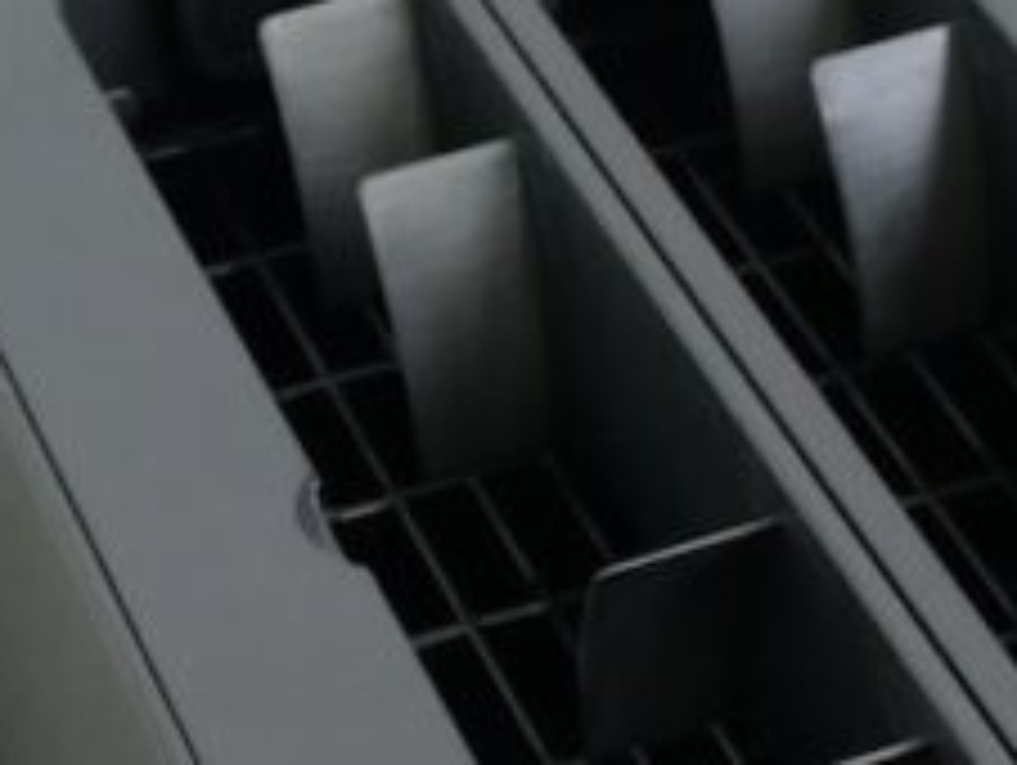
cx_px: 878
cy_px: 623
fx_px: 4529
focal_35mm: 154
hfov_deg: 12.7
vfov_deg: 9.6
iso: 2500
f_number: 6.3
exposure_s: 1/60
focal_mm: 17
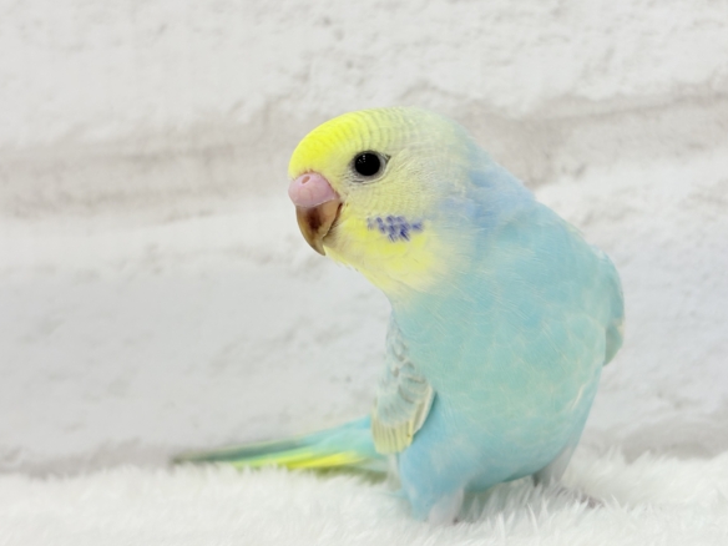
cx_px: 395
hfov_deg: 33.8
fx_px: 1199
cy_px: 257
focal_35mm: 57
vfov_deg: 25.7
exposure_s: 1/100
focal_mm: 5.96
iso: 80
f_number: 1.6
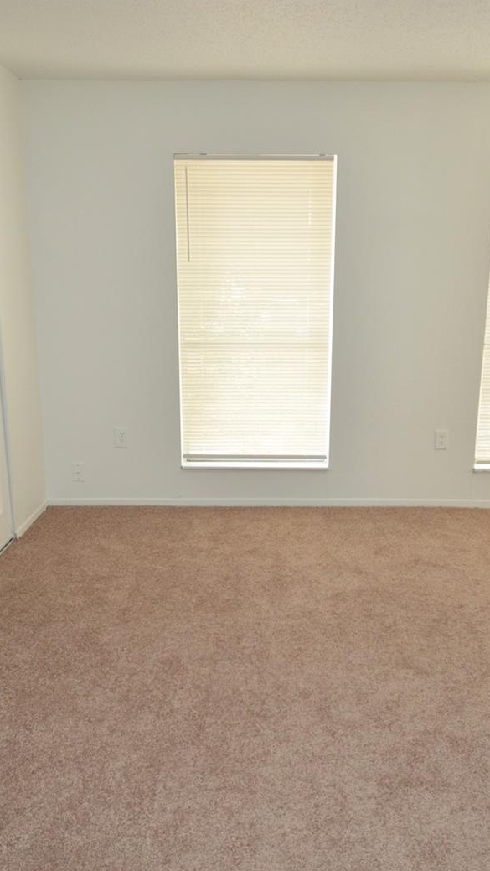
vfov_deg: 66.1
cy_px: 440
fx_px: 669
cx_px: 273
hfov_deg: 40.1
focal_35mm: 29
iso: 400
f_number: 4
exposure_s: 1/60
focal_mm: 12
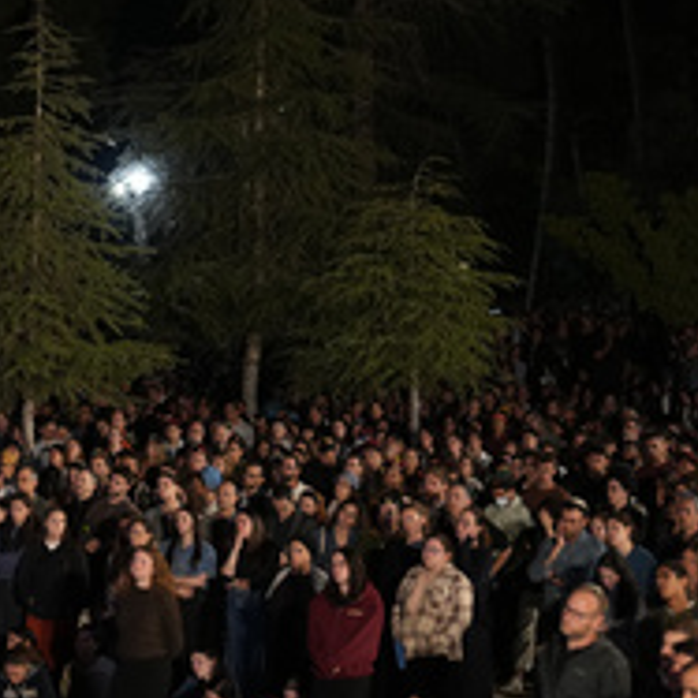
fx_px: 2646
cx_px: -19
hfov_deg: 14.7
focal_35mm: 116
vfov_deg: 14.9
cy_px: 151
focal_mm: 50
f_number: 1.2
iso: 1250
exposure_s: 1/200
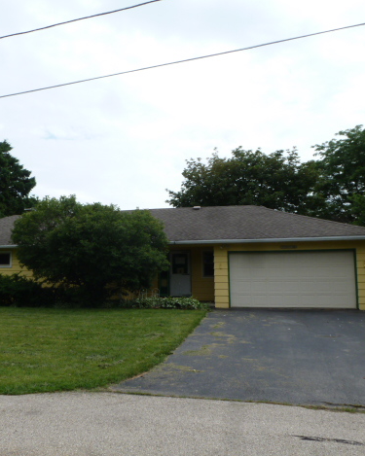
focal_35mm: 32
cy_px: 225
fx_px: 432
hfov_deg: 45.2
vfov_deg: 55.7
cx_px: 127
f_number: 4.5
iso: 100
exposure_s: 1/500
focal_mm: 4.3
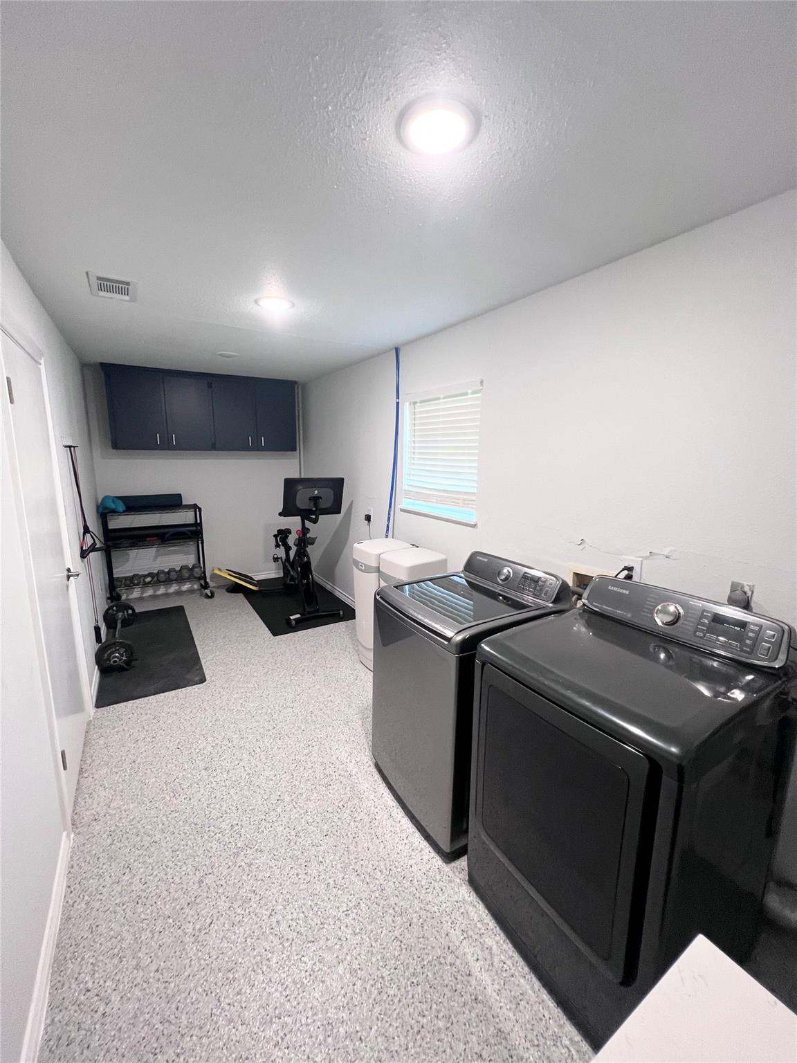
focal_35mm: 13
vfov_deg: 106.2
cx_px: 398
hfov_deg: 89.9
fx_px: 399
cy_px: 532
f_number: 1.8
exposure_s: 1/60
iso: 200
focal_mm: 1.57
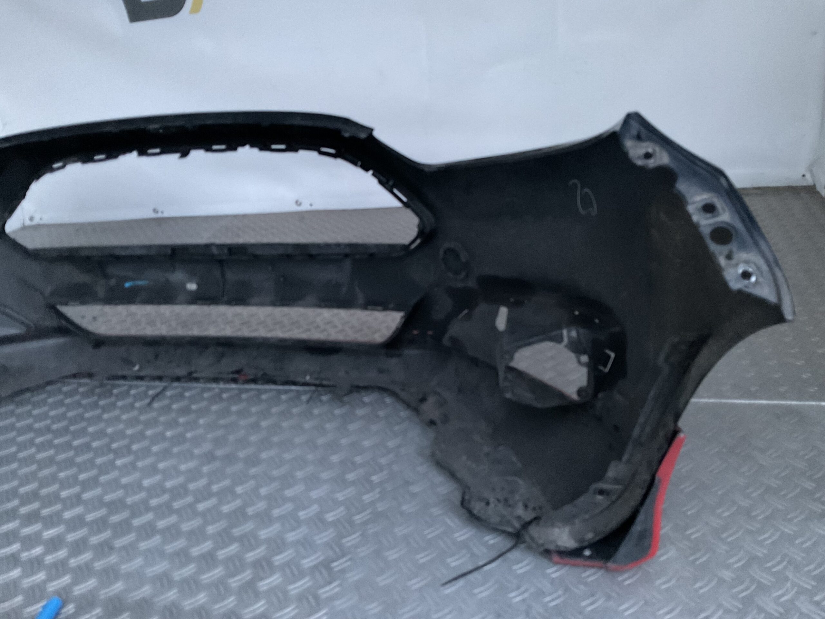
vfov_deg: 48.2
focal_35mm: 29
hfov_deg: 61.7
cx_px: 412
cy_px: 310
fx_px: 691
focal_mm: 3
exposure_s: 1/20
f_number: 1.8
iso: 500
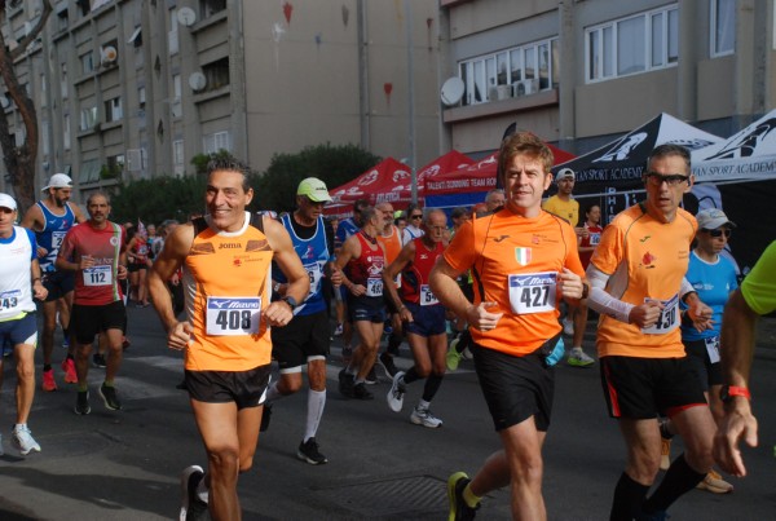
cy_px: 260
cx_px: 388
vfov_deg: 23.9
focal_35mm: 57
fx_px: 1231
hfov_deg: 35.0
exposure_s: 1/1600
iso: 1000
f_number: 6.3
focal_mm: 38
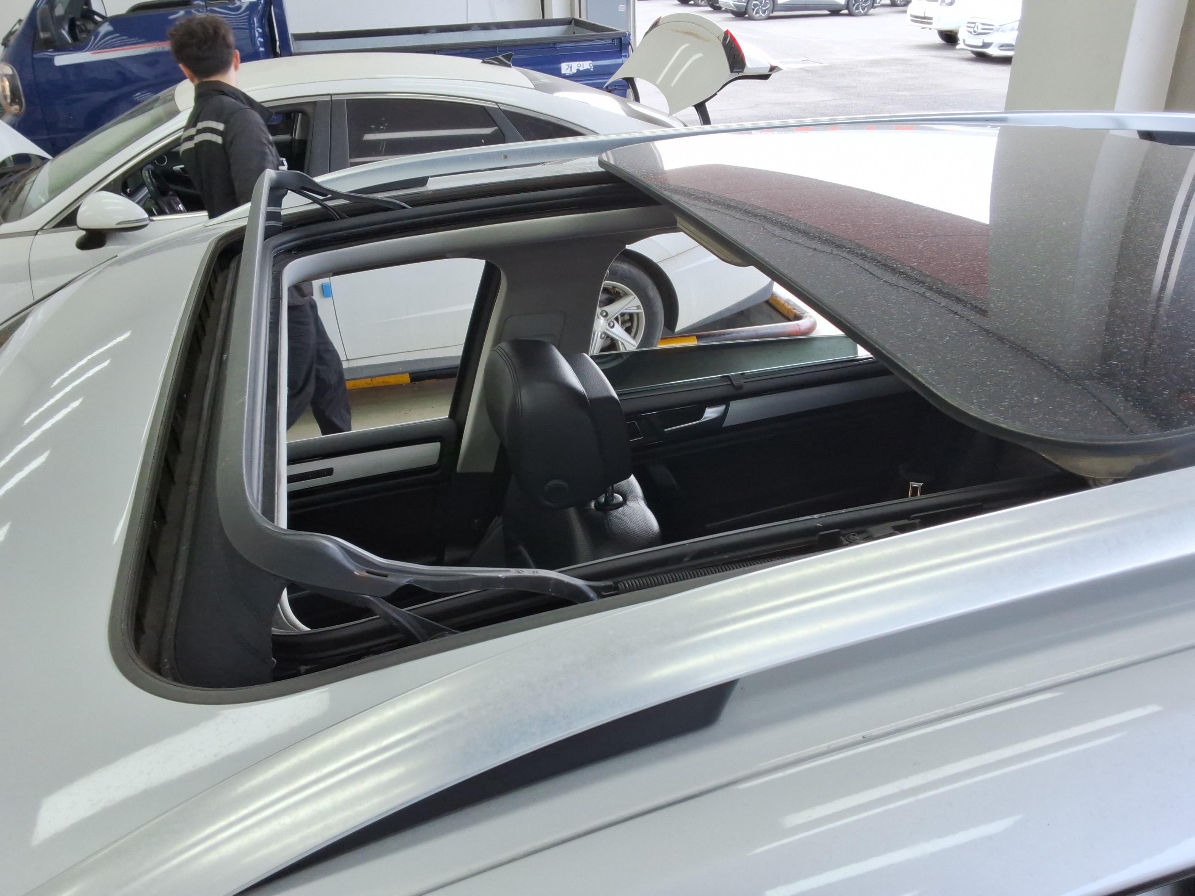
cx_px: 586
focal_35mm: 29
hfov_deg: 61.6
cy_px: 456
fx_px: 1001
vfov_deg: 48.2
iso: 32
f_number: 1.9
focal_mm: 2.91
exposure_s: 1/160
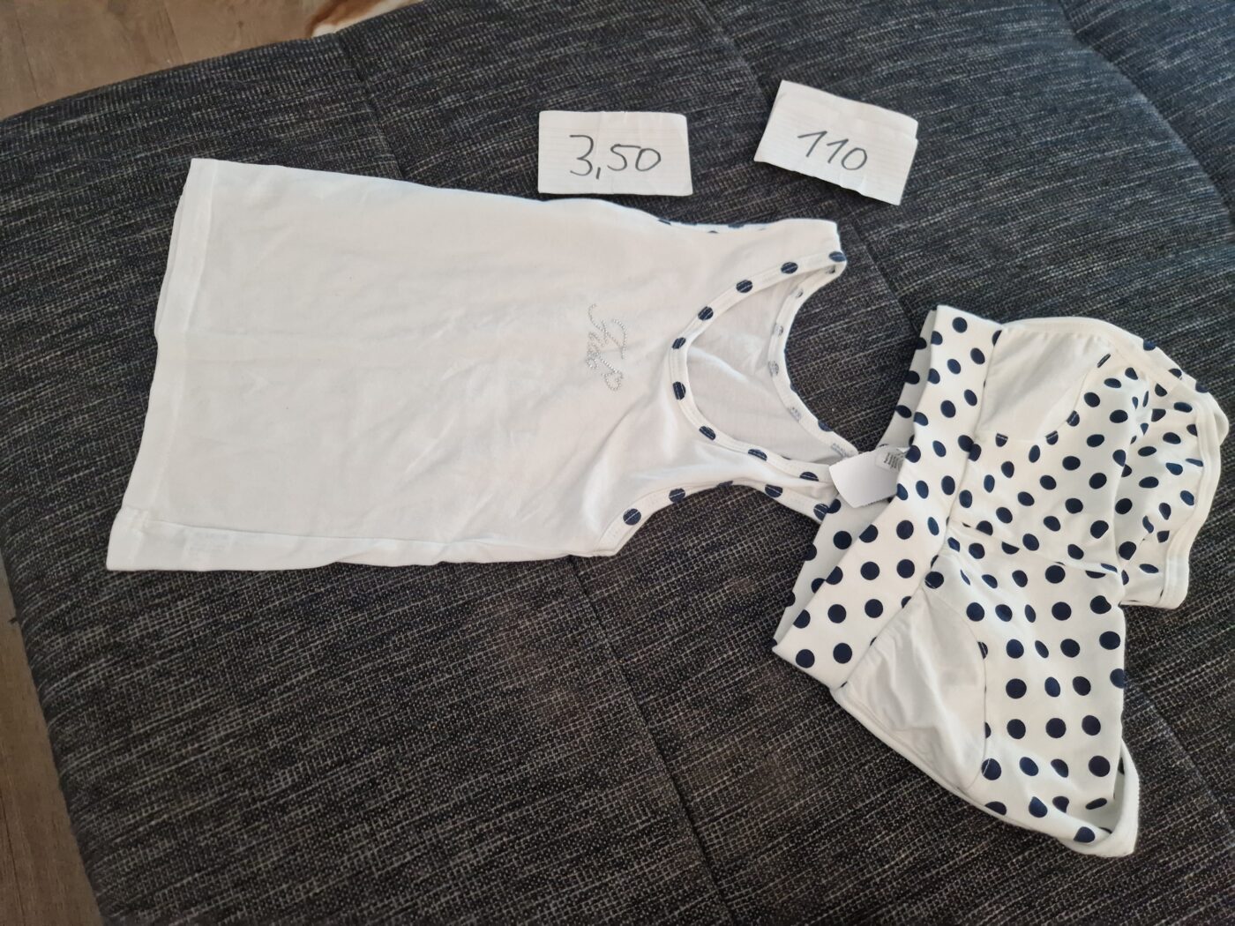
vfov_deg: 58.9
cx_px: 618
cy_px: 463
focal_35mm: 23
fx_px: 821
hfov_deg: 73.9
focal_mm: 5.4
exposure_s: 1/100
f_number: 1.8
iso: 64
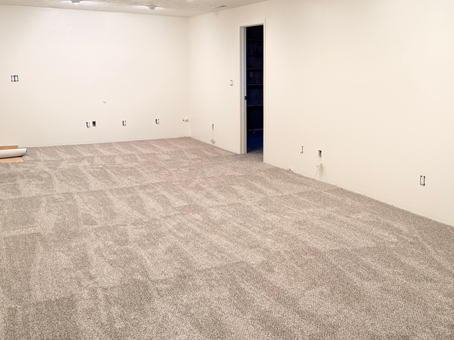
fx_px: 485
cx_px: 280
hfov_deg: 49.7
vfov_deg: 38.3
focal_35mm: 37
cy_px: 118
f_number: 1.78
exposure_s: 1/60
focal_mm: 6.76
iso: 400
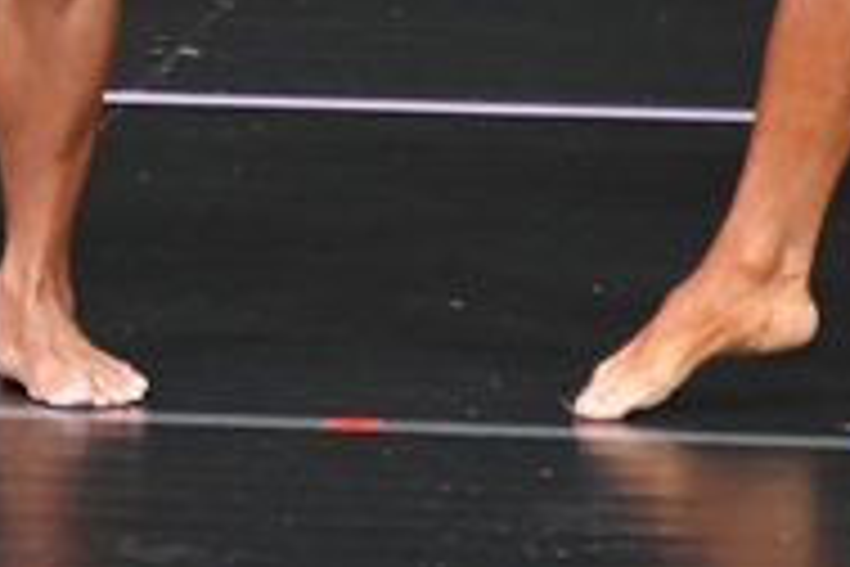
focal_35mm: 1535
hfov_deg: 1.3
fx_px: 36240
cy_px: -580
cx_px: -686
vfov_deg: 0.9
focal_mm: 250
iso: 4000
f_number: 5.6
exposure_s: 1/400
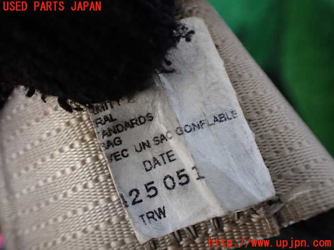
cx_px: 167
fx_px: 289
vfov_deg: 46.8
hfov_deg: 60.0
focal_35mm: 30
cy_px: 125
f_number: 2.3
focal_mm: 5.4
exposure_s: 1/125
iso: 320
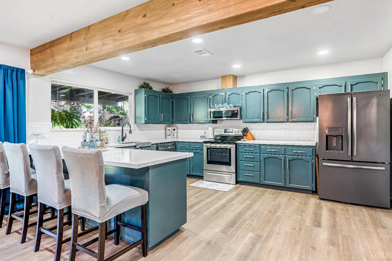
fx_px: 207
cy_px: 130
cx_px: 196
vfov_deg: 64.6
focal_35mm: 19
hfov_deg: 86.9
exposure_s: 1/2.5
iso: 640
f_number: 7.1
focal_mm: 19
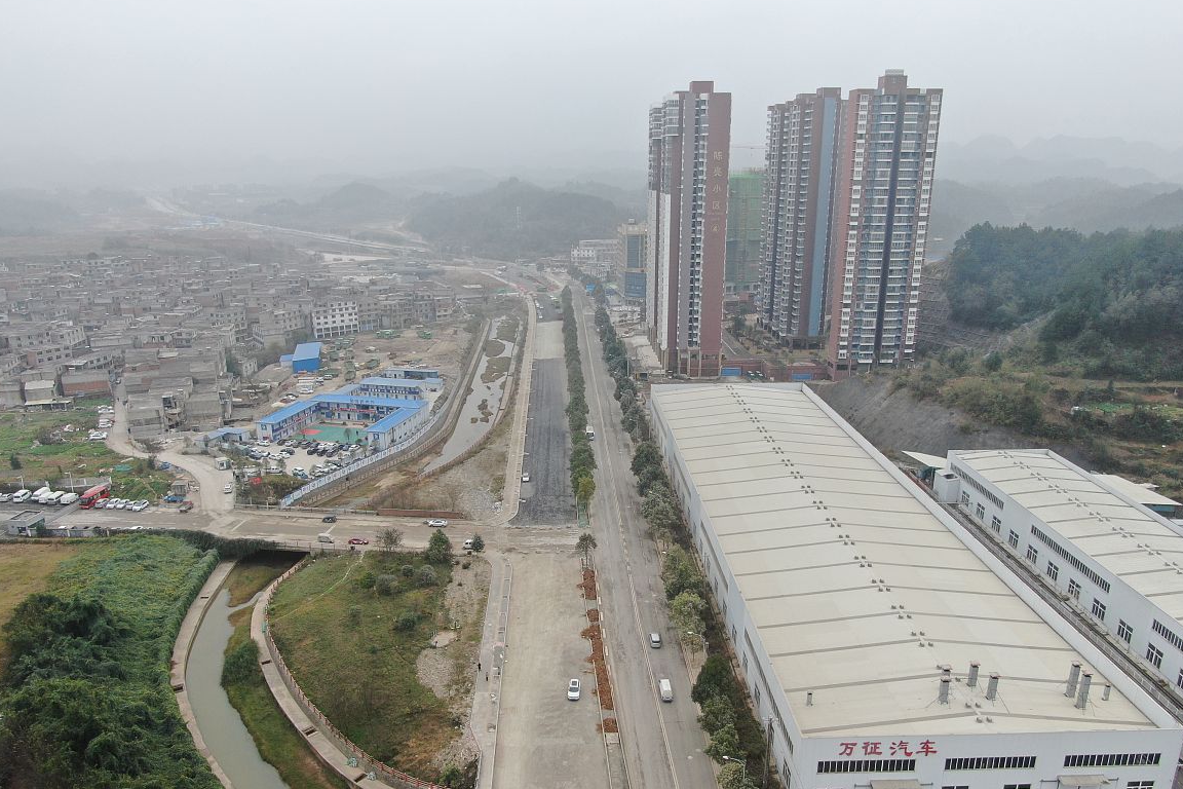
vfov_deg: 49.4
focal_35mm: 26
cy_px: 447
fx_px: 854
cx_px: 578
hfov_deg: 69.4
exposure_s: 1/500
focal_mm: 4.39
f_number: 2.8
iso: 100
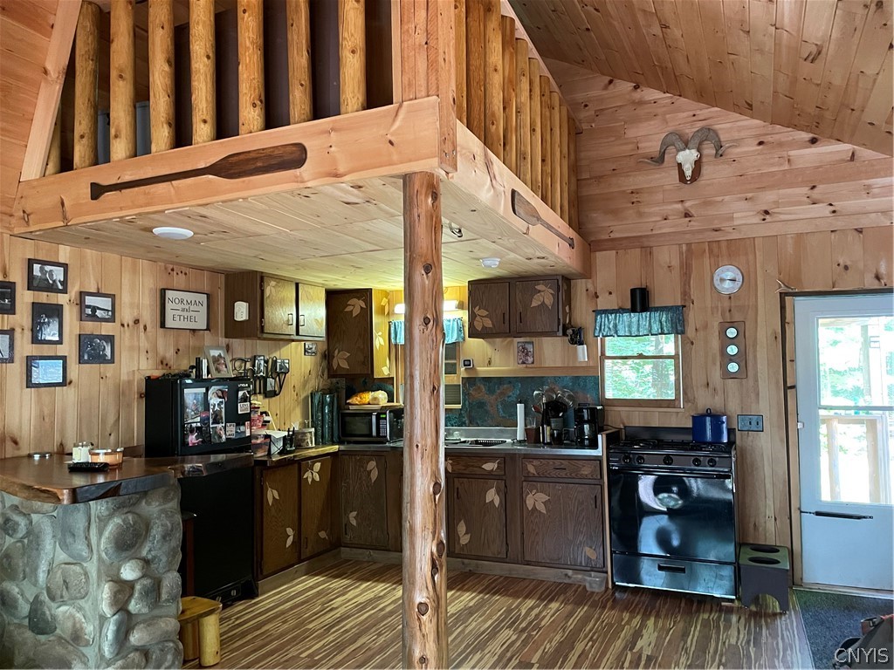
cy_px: 335
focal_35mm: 26
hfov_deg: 67.3
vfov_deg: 53.1
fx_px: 671
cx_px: 447
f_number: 1.6
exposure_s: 1/40
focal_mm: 4.2
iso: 500
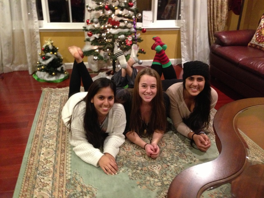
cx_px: 132
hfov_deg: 55.4
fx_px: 252
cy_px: 99
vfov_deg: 42.9
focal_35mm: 33
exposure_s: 1/15
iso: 500
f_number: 2.4
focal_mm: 4.13
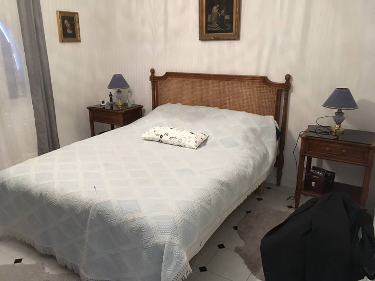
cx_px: 188
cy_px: 140
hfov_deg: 61.7
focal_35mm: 29
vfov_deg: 48.2
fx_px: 314
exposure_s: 1/25
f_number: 2.2
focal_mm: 4.15
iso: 200
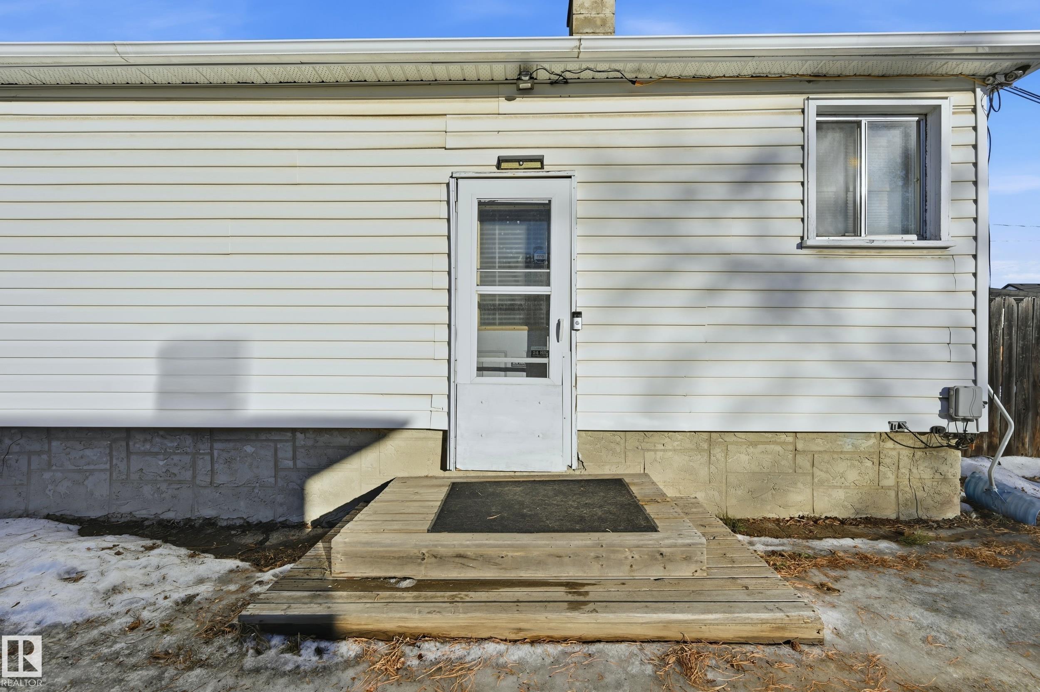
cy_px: 346
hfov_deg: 104.3
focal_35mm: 14
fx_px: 404
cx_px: 520
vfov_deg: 81.1
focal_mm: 14
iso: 100
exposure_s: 1/2500
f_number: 8
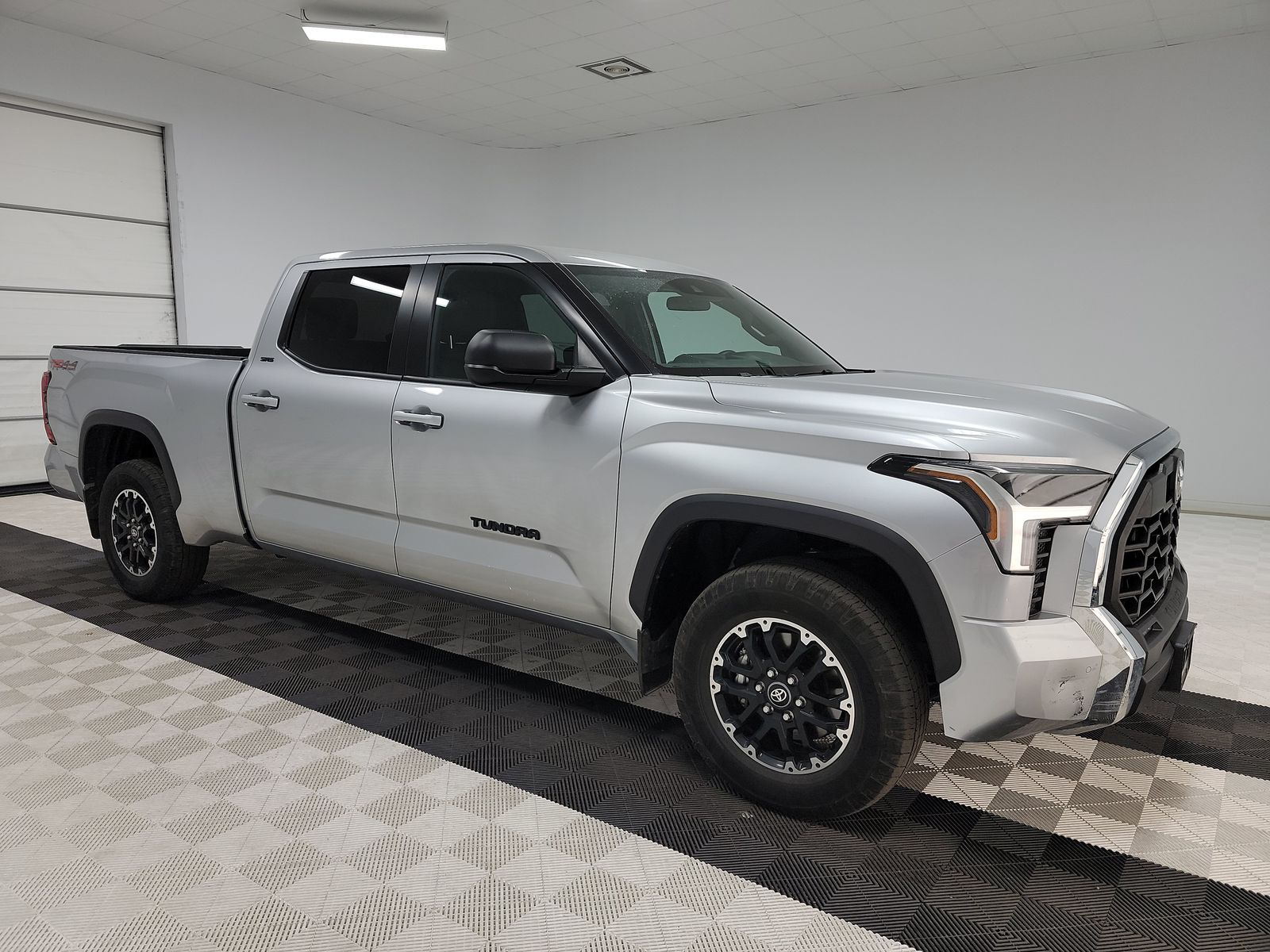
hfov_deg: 71.6
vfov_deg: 56.8
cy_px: 476
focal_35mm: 24
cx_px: 635
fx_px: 881
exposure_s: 1/119
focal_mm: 6.7
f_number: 1.8
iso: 69
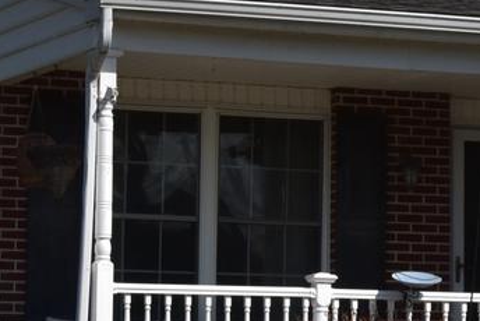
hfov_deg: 8.5
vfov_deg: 5.8
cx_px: 689
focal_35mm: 238
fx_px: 3176
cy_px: 140
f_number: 7.1
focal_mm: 40
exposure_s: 1/4000
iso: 800
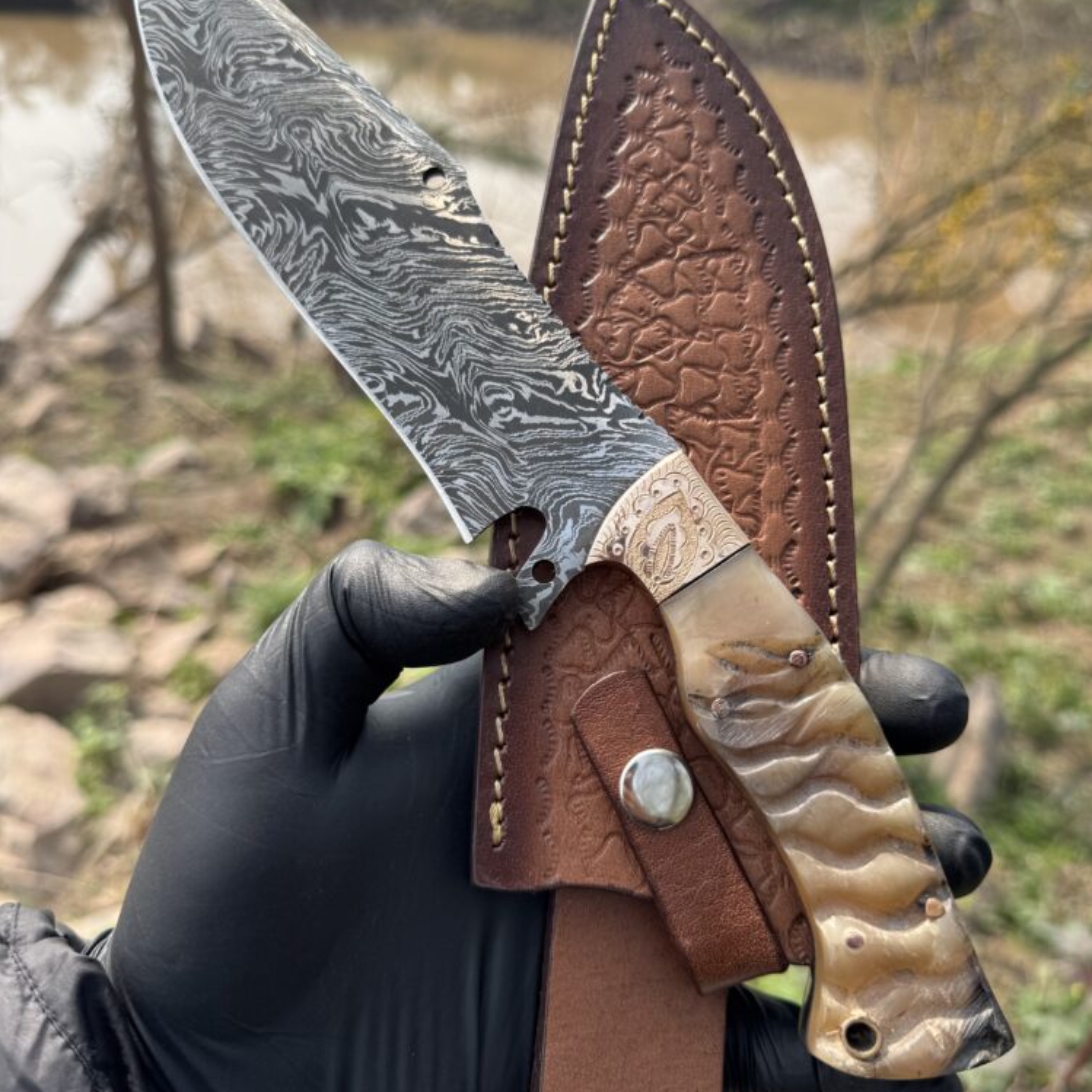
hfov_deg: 55.6
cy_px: 519
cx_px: 558
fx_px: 1035
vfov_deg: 55.6
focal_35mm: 29
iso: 80
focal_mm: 6.76
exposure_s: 1/1637
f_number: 1.78
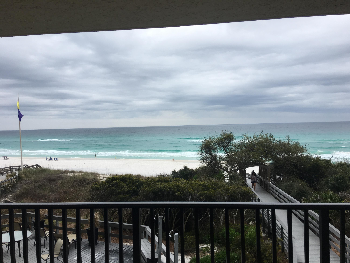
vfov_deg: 48.2
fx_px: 293
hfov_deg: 61.7
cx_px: 175
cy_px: 132
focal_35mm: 29
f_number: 2.2
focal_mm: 4.15
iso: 25
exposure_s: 1/1166
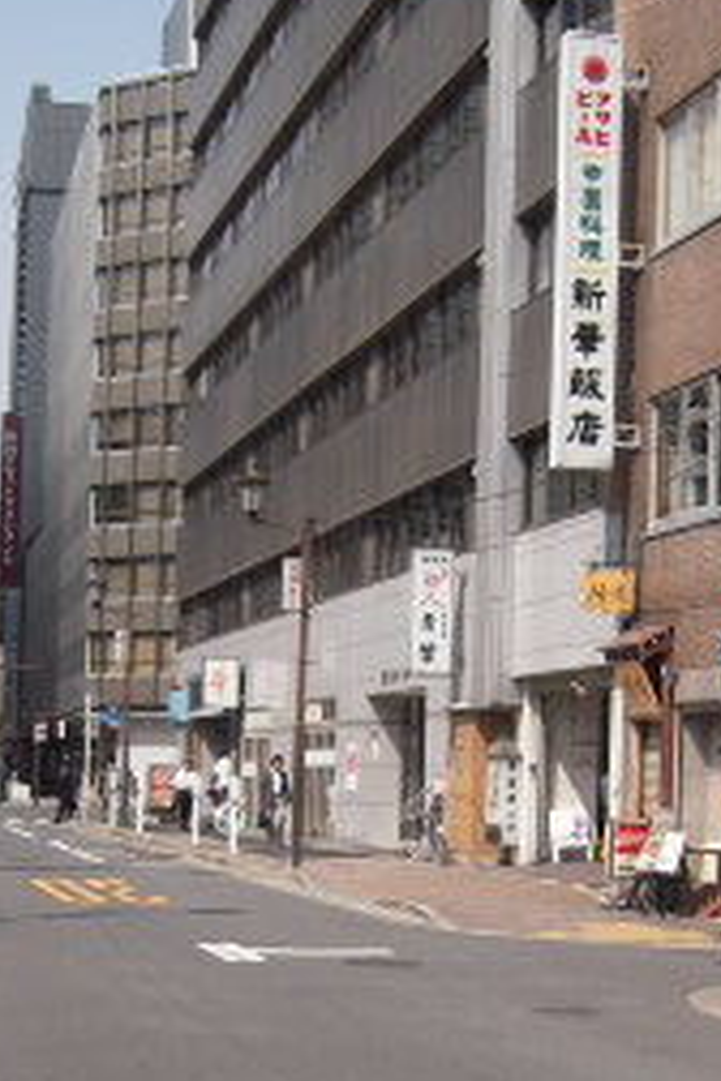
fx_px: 2223
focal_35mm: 74
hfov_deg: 18.4
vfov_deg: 26.7
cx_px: 429
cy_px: 897
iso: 100
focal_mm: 5
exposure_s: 1/400
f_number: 5.4
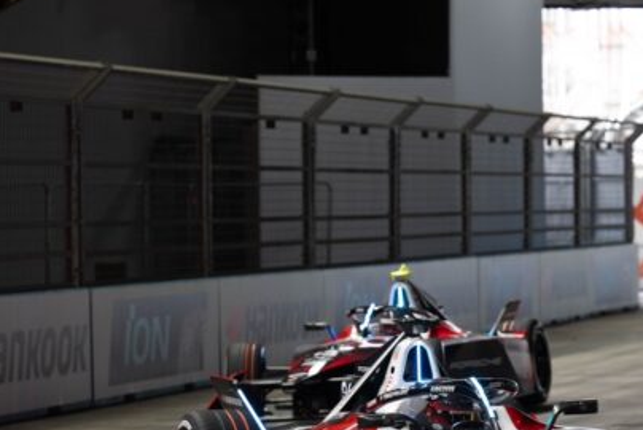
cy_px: 319
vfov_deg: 8.2
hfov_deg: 12.3
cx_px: 471
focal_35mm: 167
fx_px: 2985
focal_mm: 97
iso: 640
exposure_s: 1/640
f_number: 2.8
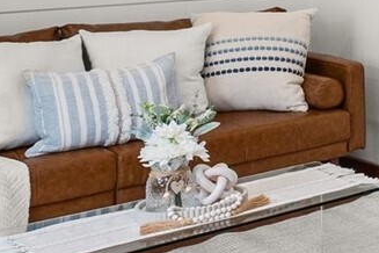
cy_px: -64
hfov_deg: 16.8
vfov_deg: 15.7
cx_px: 795
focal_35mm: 83
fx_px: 874
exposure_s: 1/5
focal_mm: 16
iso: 500
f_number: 8
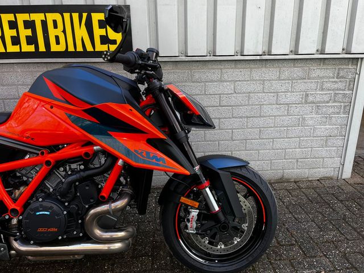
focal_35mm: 26
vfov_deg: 53.1
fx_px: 273
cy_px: 136
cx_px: 182
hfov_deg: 67.3
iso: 40
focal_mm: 5.1
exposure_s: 1/163
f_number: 1.6
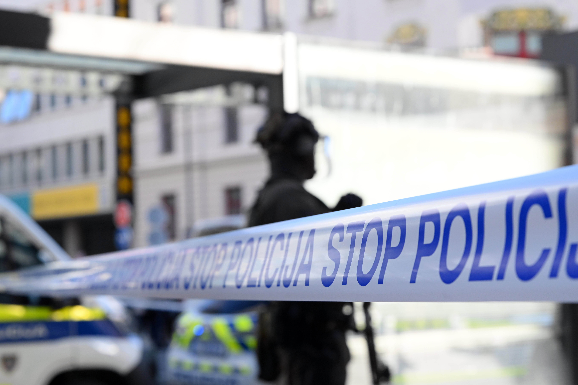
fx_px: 1397
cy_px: 192
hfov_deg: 23.4
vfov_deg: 15.7
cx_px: 292
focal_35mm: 87
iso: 2500
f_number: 8
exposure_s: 1/800
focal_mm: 86
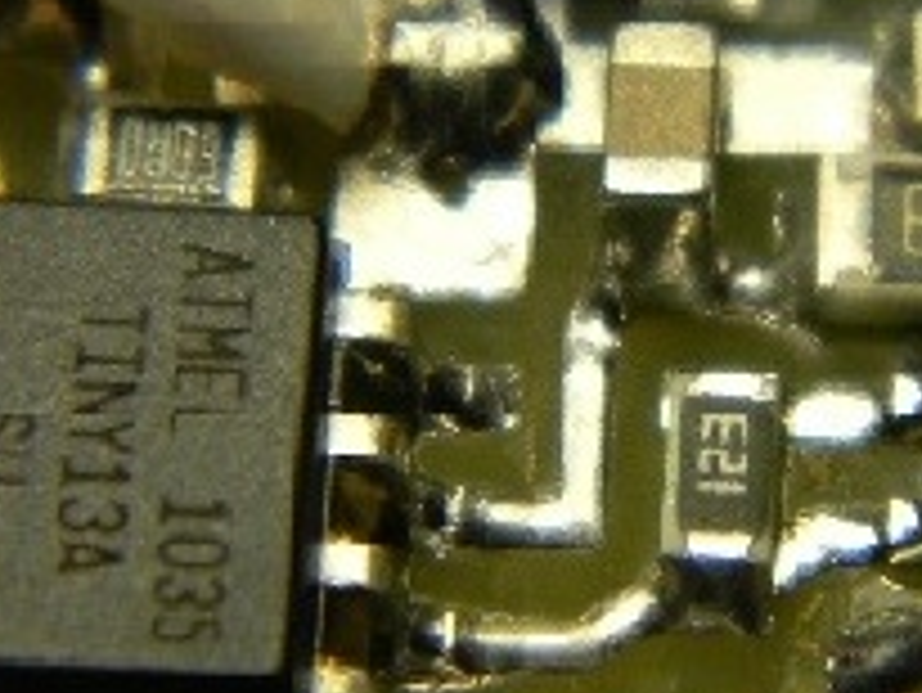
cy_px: 410
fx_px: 5117
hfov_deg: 10.3
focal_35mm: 192
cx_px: 639
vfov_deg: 7.7
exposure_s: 1/102
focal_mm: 15.1
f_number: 4.5
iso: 80
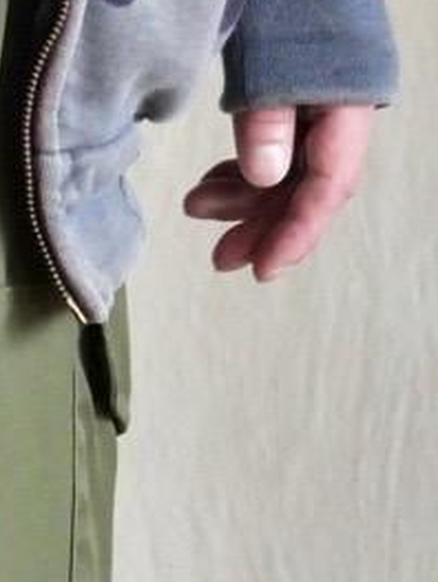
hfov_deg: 3.0
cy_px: -704
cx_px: -411
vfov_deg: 4.0
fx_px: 8179
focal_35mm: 486
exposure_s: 1/125
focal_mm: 50
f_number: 3.9
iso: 1600
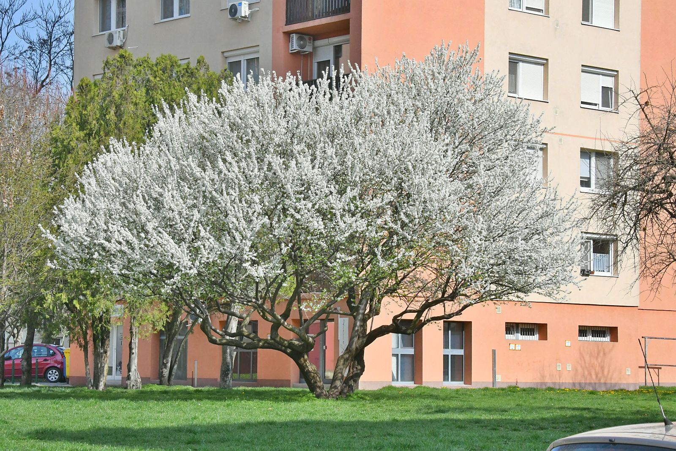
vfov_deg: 14.7
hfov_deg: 21.9
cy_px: 226
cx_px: 338
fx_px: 1746
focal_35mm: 93
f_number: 13
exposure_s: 1/2500
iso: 5000
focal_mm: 62
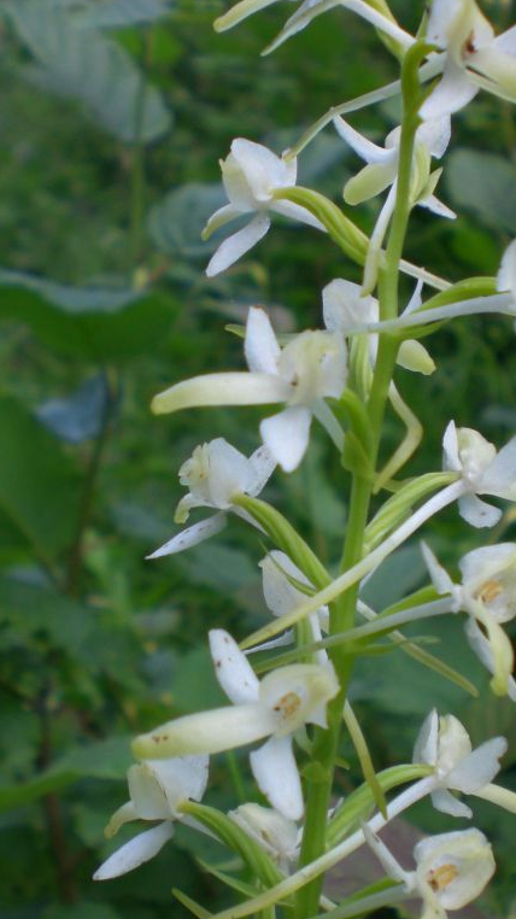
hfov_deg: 20.7
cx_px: 258
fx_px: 1412
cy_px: 563
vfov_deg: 35.9
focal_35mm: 58
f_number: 3.1
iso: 50
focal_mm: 6.3
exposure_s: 1/160
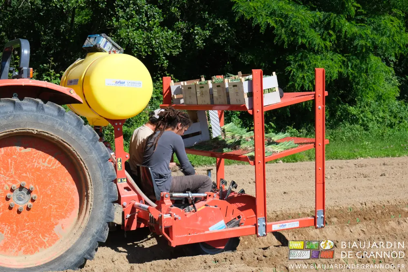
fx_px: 725
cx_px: 204
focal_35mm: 64
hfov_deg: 31.4
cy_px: 136
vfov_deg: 21.2
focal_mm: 42.5
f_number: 8
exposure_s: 1/550
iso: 320
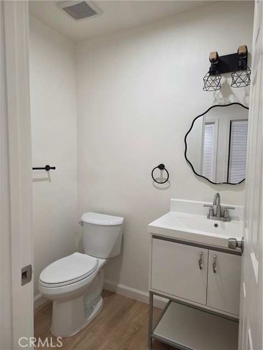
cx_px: 132
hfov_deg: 58.9
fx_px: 233
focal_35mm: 23
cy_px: 175
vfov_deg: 73.9
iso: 160
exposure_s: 1/120
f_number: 1.7
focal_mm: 6.3
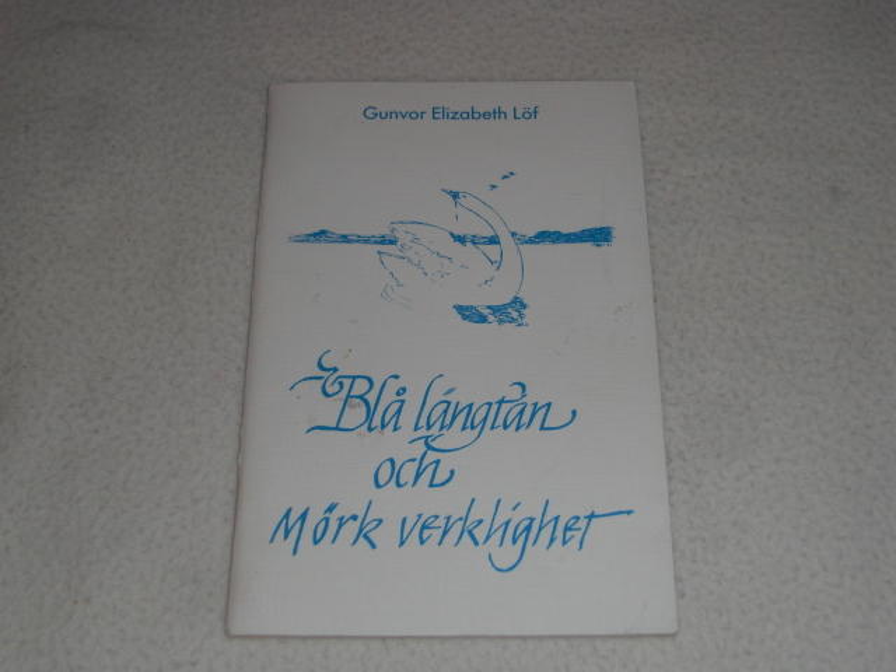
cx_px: 448
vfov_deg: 31.5
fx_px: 1191
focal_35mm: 46
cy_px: 336
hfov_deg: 41.2
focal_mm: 8.2
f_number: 3.3
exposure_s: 1/60
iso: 100
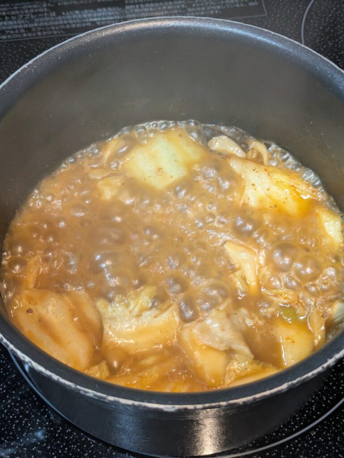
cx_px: 172
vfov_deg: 37.5
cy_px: 229
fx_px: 675
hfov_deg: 28.6
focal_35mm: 51
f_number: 1.89
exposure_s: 1/33.3
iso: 228
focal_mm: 5.43
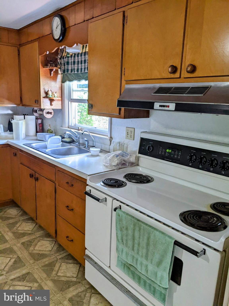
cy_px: 153
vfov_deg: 65.3
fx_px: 238
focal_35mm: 27
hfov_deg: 51.4
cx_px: 114
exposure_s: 1/78.5
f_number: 1.8
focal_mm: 4.44
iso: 175
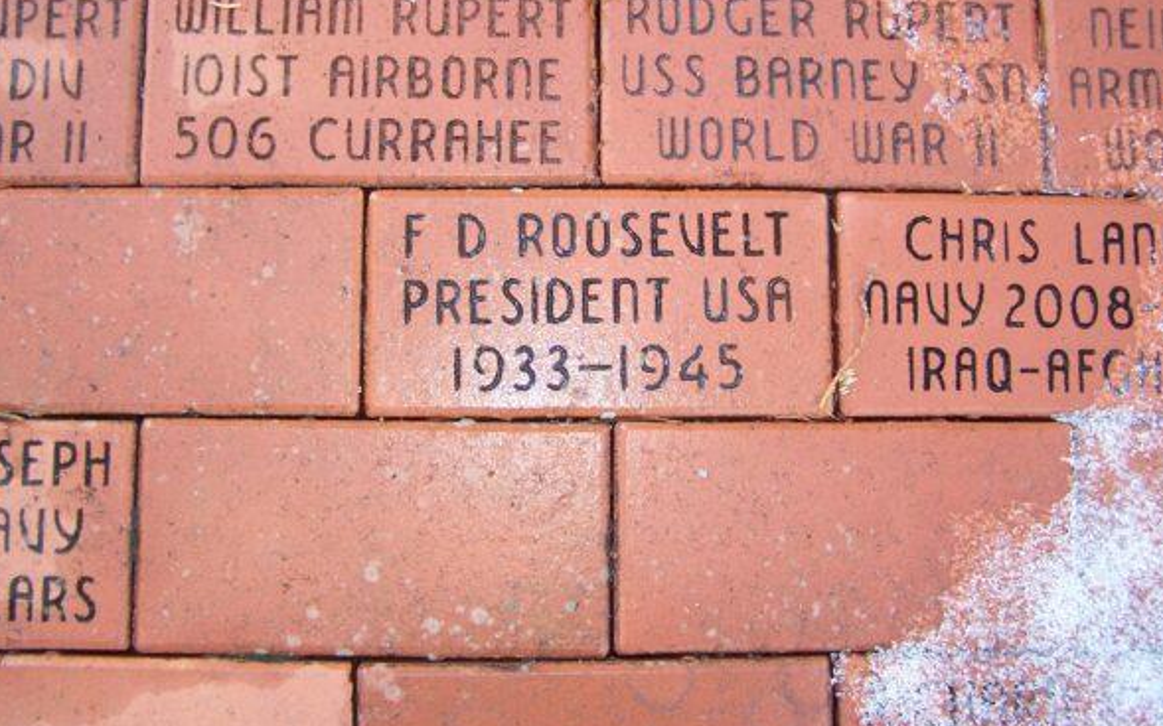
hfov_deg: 48.2
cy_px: 306
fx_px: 1299
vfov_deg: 31.2
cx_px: 584
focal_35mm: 41
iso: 140
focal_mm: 6.3
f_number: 2.8
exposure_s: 1/125
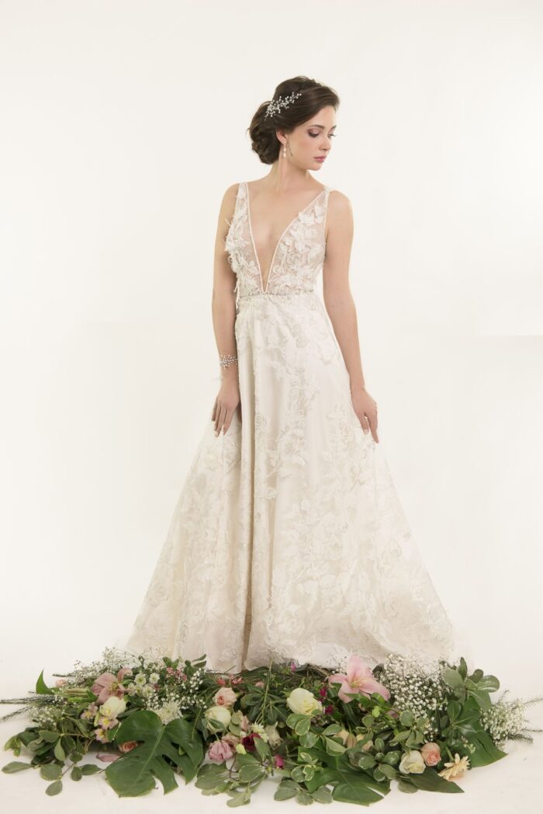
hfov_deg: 28.1
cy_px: 407
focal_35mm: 48
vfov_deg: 41.1
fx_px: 1084
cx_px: 272
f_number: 6.3
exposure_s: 1/125
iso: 400
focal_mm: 48
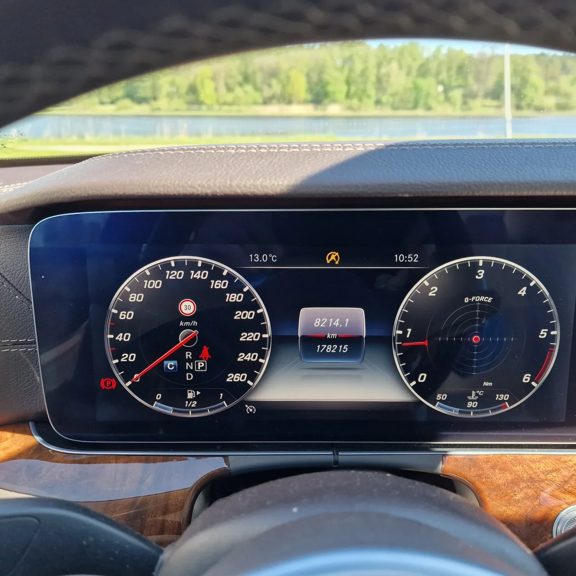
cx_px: 301
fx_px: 527
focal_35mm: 28
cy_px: 283
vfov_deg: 57.3
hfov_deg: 57.3
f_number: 1.8
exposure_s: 1/180
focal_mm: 6.4
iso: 50
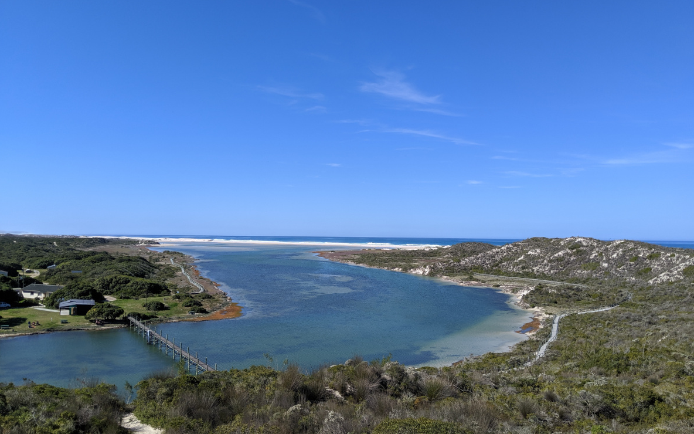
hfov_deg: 64.6
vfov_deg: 43.1
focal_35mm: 29
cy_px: 219
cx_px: 349
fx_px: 548
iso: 68
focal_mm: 4.44
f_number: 1.8
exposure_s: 1/3356
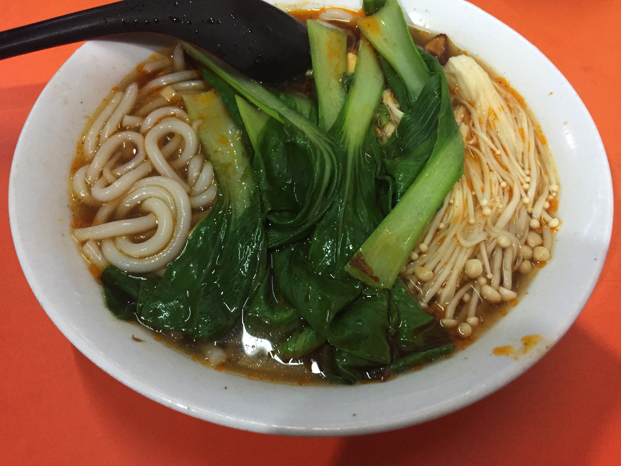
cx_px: 310
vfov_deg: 48.2
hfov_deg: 61.7
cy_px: 233
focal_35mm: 29
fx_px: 520
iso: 250
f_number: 2.2
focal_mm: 4.15
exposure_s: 1/25
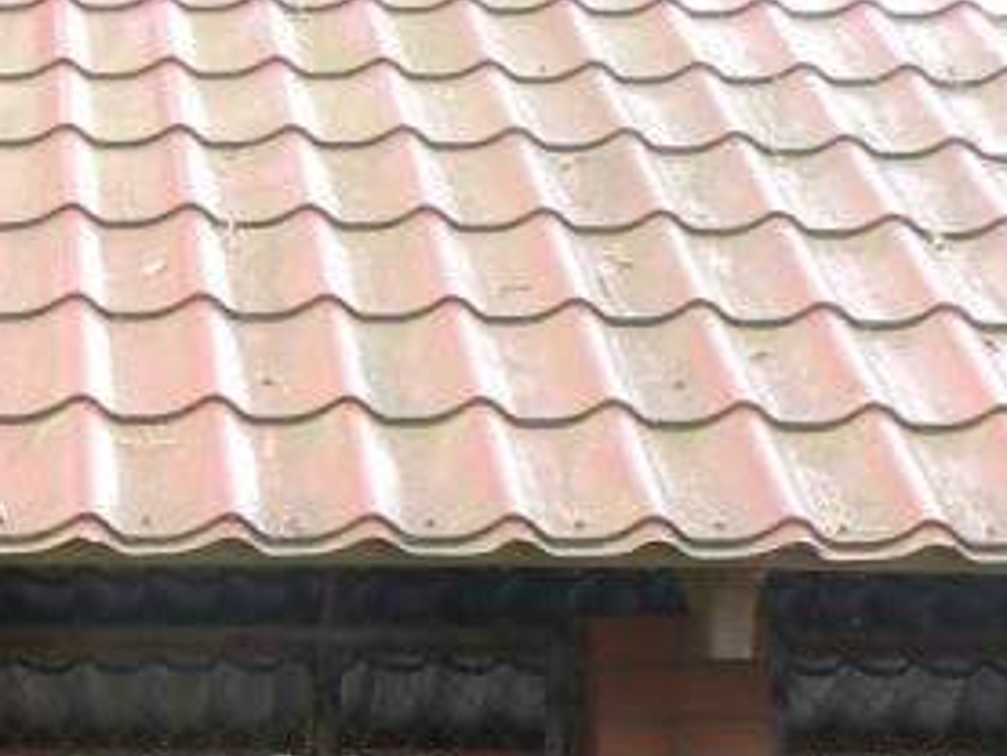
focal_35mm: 133
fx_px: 3871
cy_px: 1199
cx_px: 109
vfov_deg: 10.7
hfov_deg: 14.7
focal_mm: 6
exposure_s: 1/60
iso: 80
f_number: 4
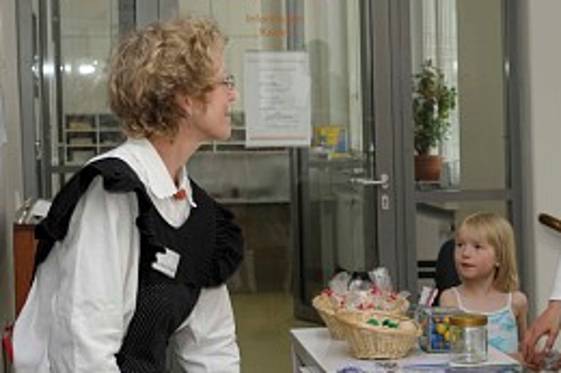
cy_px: 302
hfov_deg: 24.6
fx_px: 1261
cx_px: 459
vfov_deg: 16.7
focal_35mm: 81
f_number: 5
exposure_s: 1/30
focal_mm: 24
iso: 200
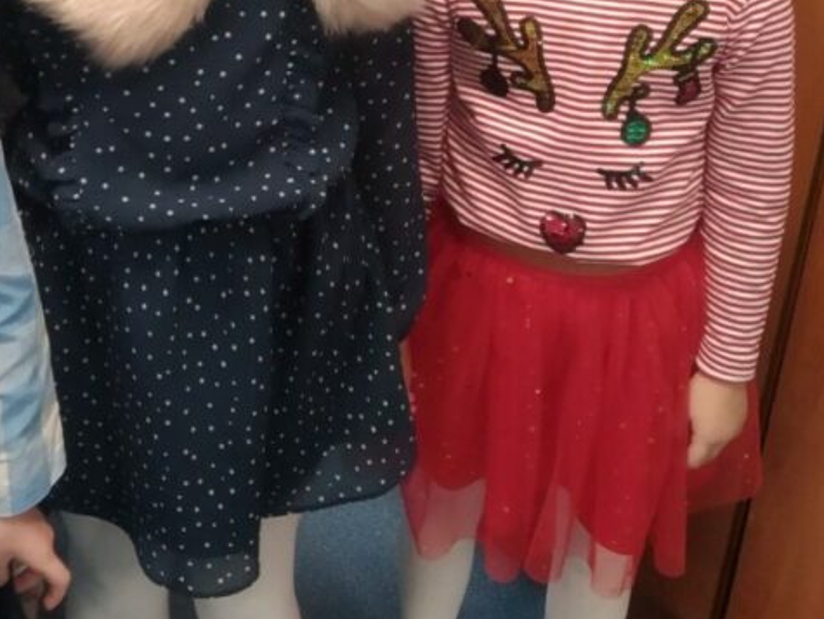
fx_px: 1334
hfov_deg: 33.4
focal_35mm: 56
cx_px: 173
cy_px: 42
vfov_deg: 25.2
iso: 500
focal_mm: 3.82
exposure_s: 1/20
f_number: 2.2
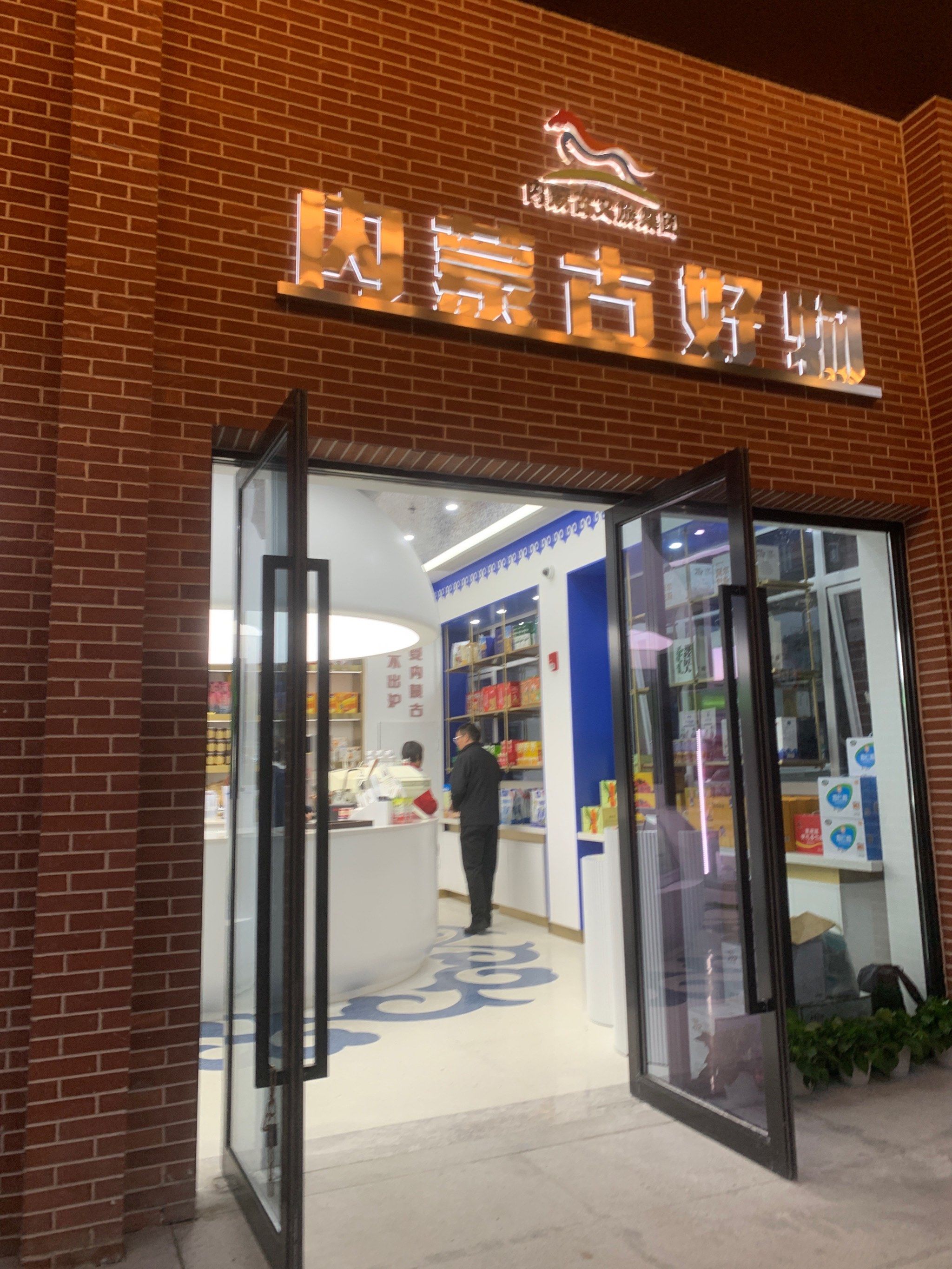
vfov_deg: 67.3
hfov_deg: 53.1
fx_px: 953
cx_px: 476
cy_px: 634
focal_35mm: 26
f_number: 1.8
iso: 64
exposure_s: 1/50
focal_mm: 4.25
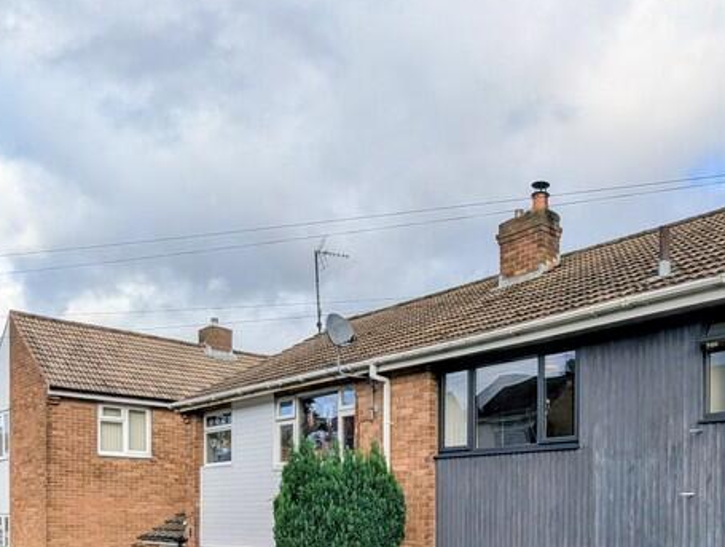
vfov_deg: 36.4
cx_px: 486
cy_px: 527
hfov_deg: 50.3
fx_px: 755
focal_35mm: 36
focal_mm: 2.35
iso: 51
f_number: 2.2
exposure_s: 1/1033
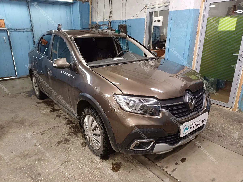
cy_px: 91
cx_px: 122
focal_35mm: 25
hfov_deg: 69.4
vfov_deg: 54.9
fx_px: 175
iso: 320
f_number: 1.8
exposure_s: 1/33.3
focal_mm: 4.65
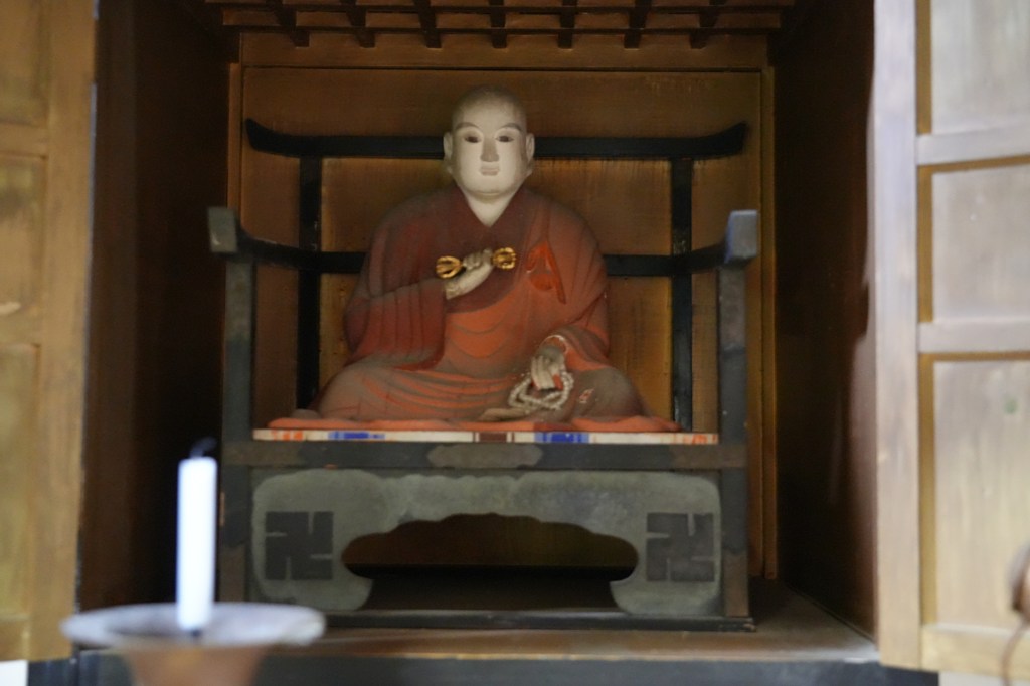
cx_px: 515
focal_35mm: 41
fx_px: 1173
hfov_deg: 47.4
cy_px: 343
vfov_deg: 32.6
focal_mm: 41
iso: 12800
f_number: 4
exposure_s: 1/15
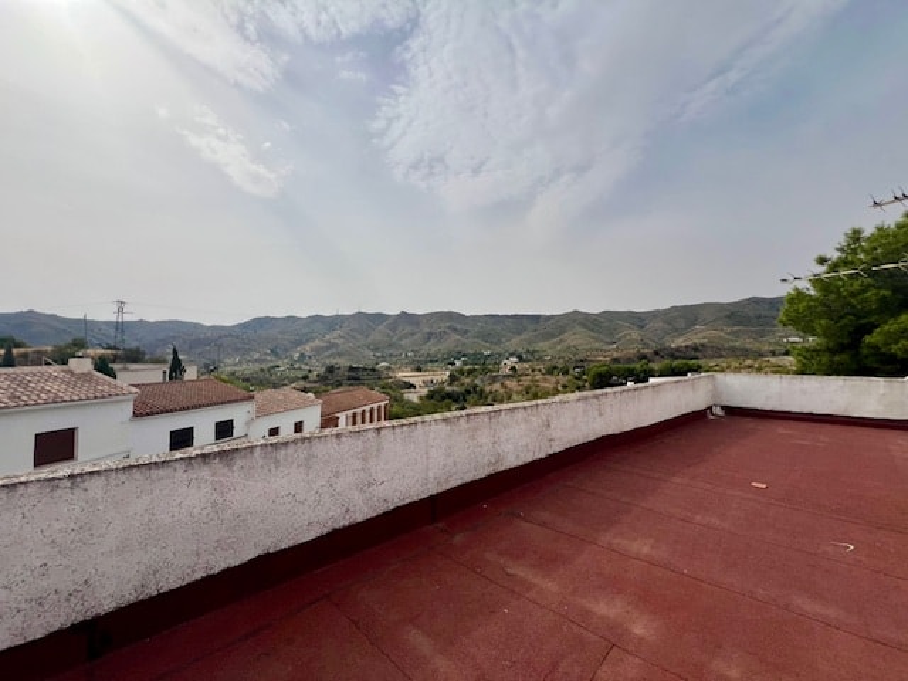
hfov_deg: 106.2
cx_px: 454
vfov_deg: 89.9
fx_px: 341
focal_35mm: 13
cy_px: 340
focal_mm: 1.57
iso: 32
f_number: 1.8
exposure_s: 1/4386
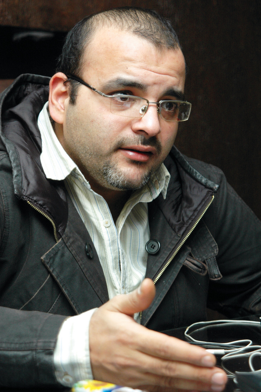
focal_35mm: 93
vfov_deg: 21.9
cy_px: 196
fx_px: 1013
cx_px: 130
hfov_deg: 14.7
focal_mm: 62
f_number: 5
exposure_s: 1/400
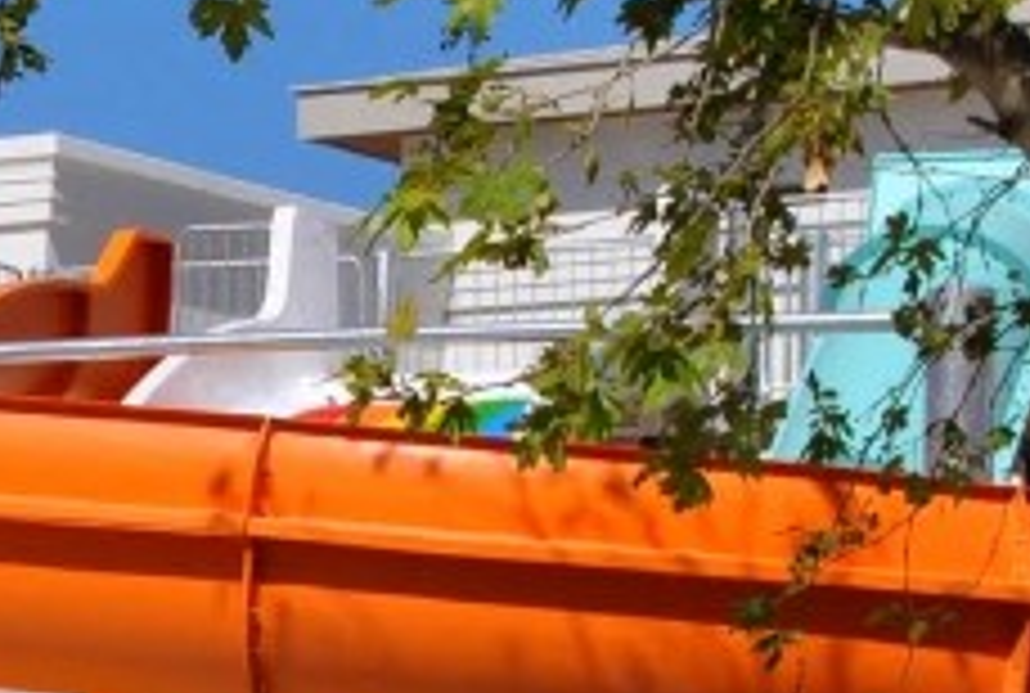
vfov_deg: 7.6
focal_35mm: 180
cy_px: 981
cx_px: -344
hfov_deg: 11.1
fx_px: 5163
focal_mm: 24
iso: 100
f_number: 10
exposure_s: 1/400
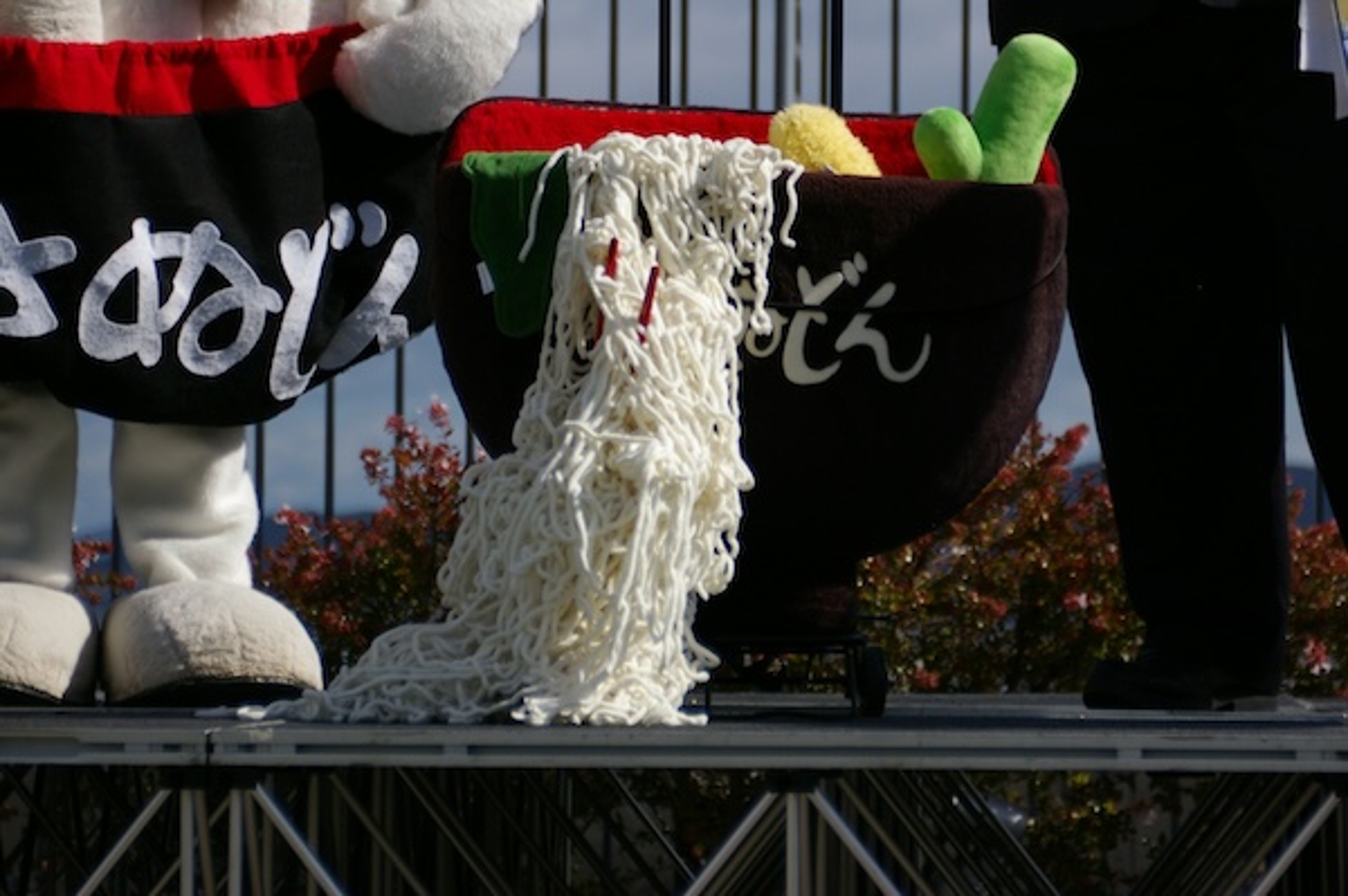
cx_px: 674
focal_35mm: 158
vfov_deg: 8.7
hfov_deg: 13.1
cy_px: 448
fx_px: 5893
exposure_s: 1/3000
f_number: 5.6
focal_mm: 105
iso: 400
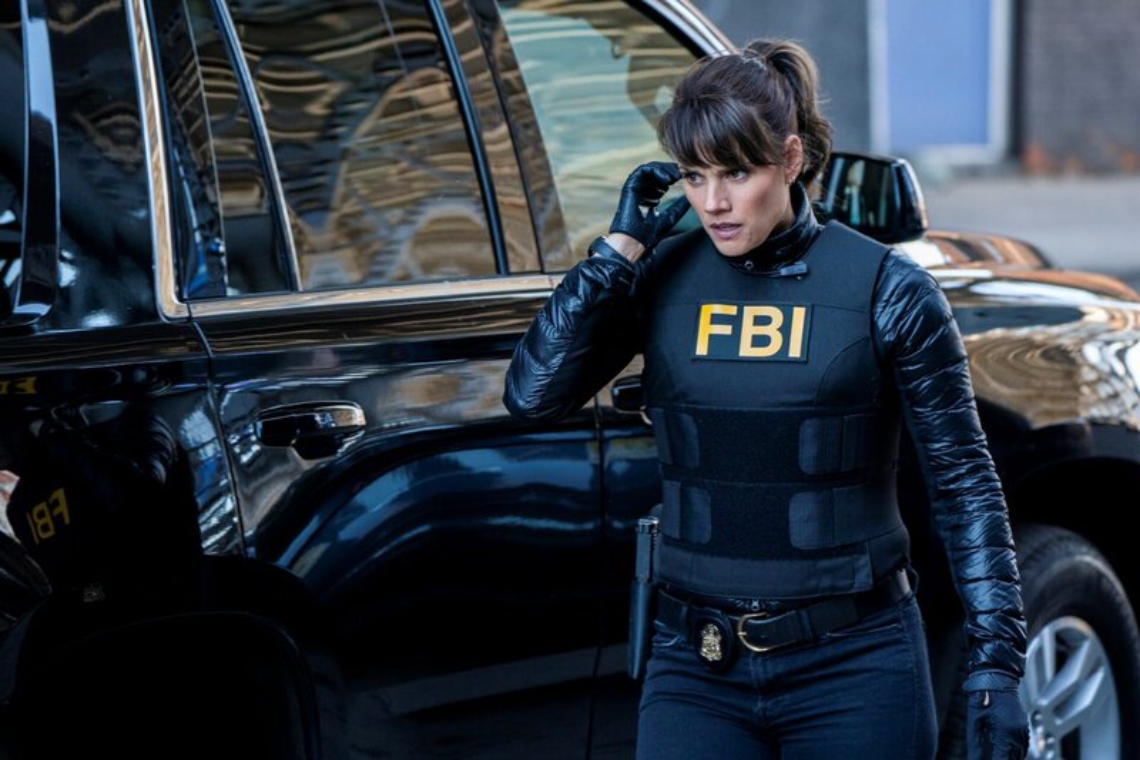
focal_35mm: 194
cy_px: 380
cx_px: 570
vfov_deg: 7.1
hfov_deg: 10.6
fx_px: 6142
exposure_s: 1/250
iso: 2000
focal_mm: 194
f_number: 5.6
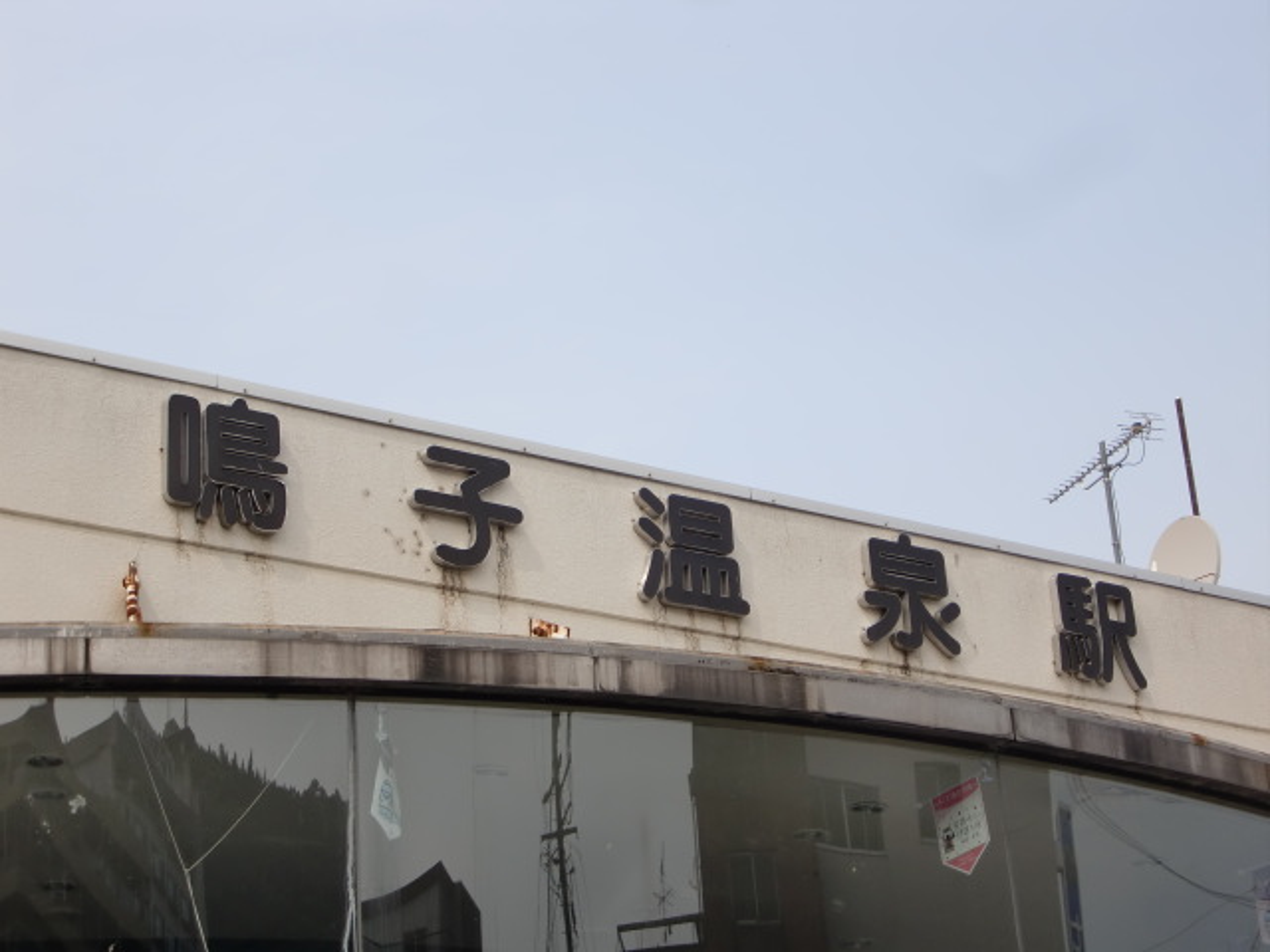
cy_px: 476
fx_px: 2898
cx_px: 635
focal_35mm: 79
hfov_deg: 24.7
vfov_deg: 18.7
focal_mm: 13.9
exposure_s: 1/320
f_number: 4.6
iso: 64
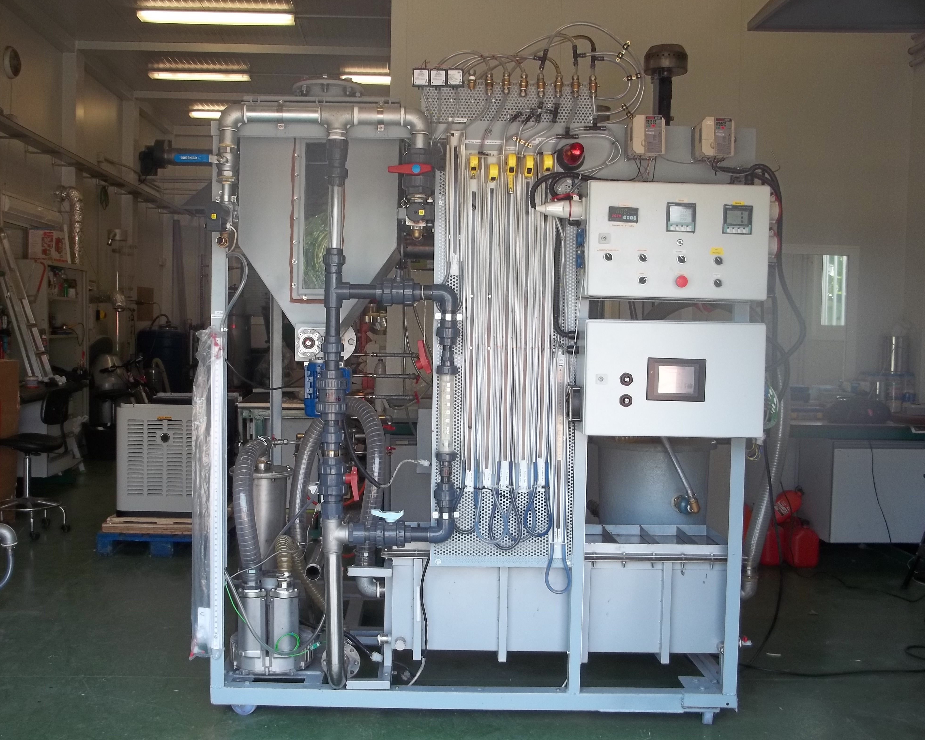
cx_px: 425
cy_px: 364
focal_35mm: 35
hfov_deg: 51.5
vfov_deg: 42.2
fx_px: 958
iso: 64
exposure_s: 1/80
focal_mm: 5.9
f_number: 3.3
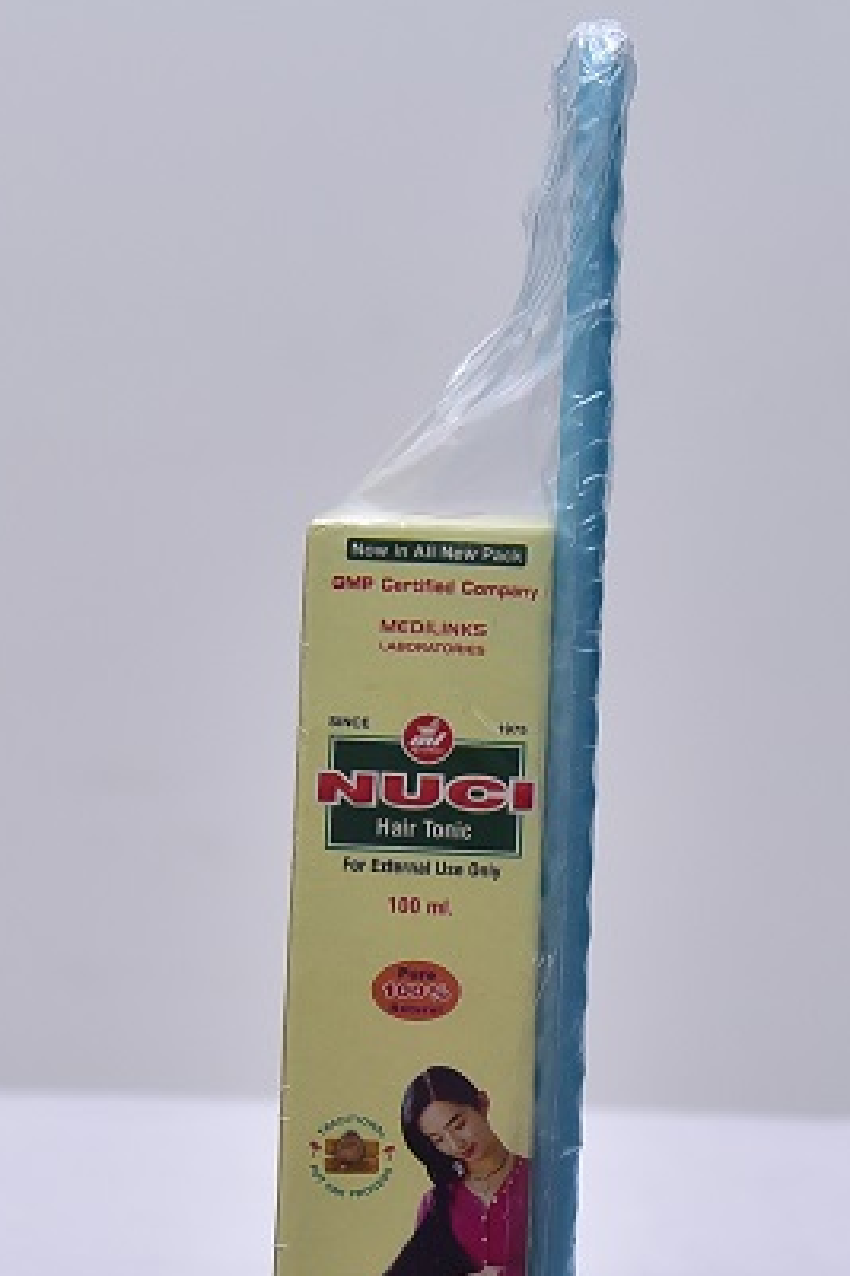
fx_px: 2694
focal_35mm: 76
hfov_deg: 17.9
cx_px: 411
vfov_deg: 26.6
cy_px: 767
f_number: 4.5
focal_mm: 58
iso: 1250
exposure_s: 1/160
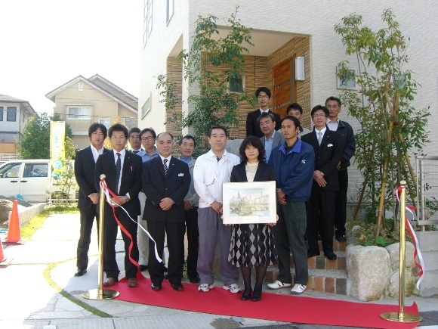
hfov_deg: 49.0
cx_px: 219
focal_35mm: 38
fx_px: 481
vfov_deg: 37.7
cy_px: 164
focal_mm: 7.9
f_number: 4
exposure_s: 1/160
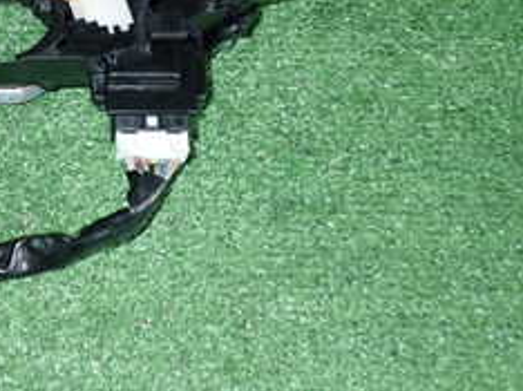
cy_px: -54
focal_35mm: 77
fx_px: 1162
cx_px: 0
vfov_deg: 18.3
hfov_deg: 24.2
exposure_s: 1/30
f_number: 6.3
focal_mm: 5.4
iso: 320
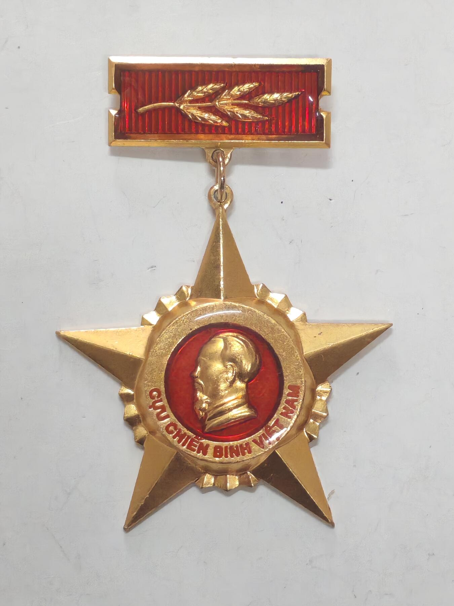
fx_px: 1749
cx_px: 227
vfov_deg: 19.6
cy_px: 303
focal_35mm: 100
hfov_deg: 14.8
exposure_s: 1/33
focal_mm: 5.52
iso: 640
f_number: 1.95
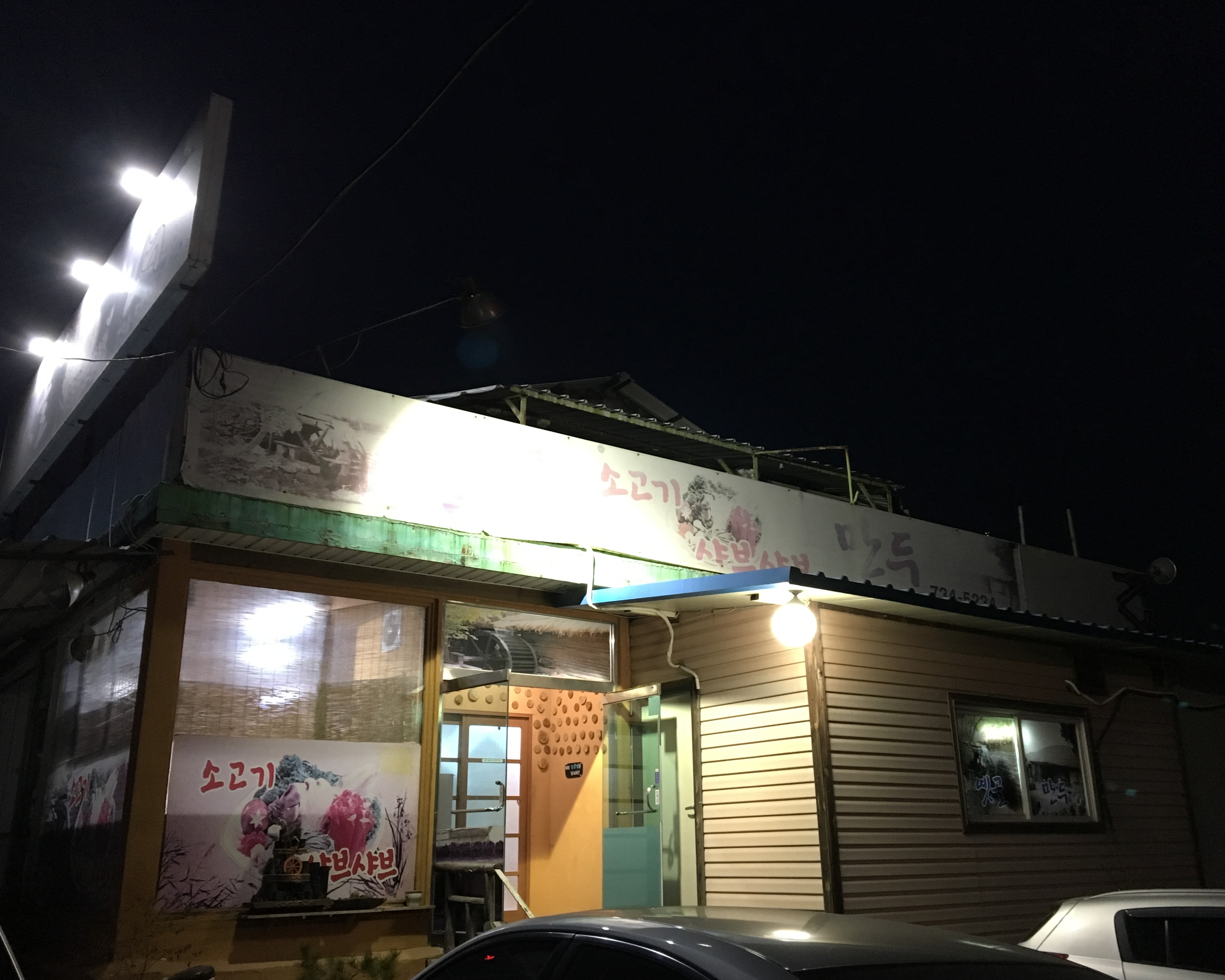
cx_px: 637
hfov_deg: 57.2
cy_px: 501
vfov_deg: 47.1
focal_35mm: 31
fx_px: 1124
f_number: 2.2
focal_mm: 4.15
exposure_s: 1/17
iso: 200
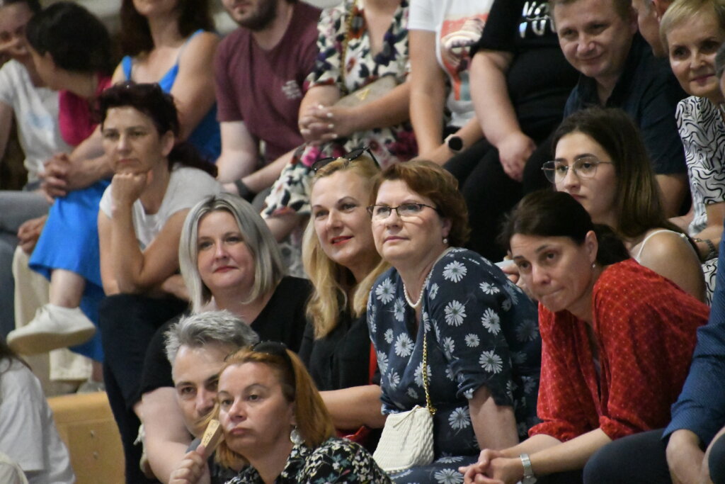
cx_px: 362
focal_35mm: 525
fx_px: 10574
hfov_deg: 3.9
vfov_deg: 2.6
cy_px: 242
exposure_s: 1/640
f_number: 6.3
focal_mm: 350
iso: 32000
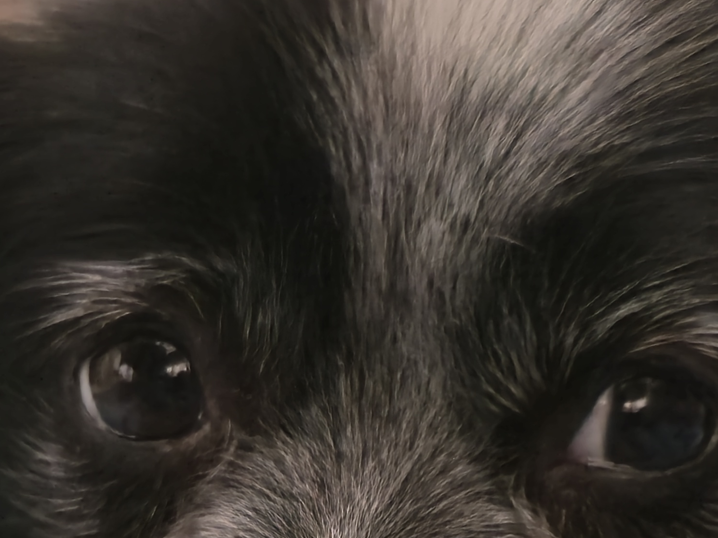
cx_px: 438
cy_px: 614
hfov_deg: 15.6
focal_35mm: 126
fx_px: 2613
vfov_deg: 11.6
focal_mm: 5.4
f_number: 1.8
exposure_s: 1/60
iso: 250
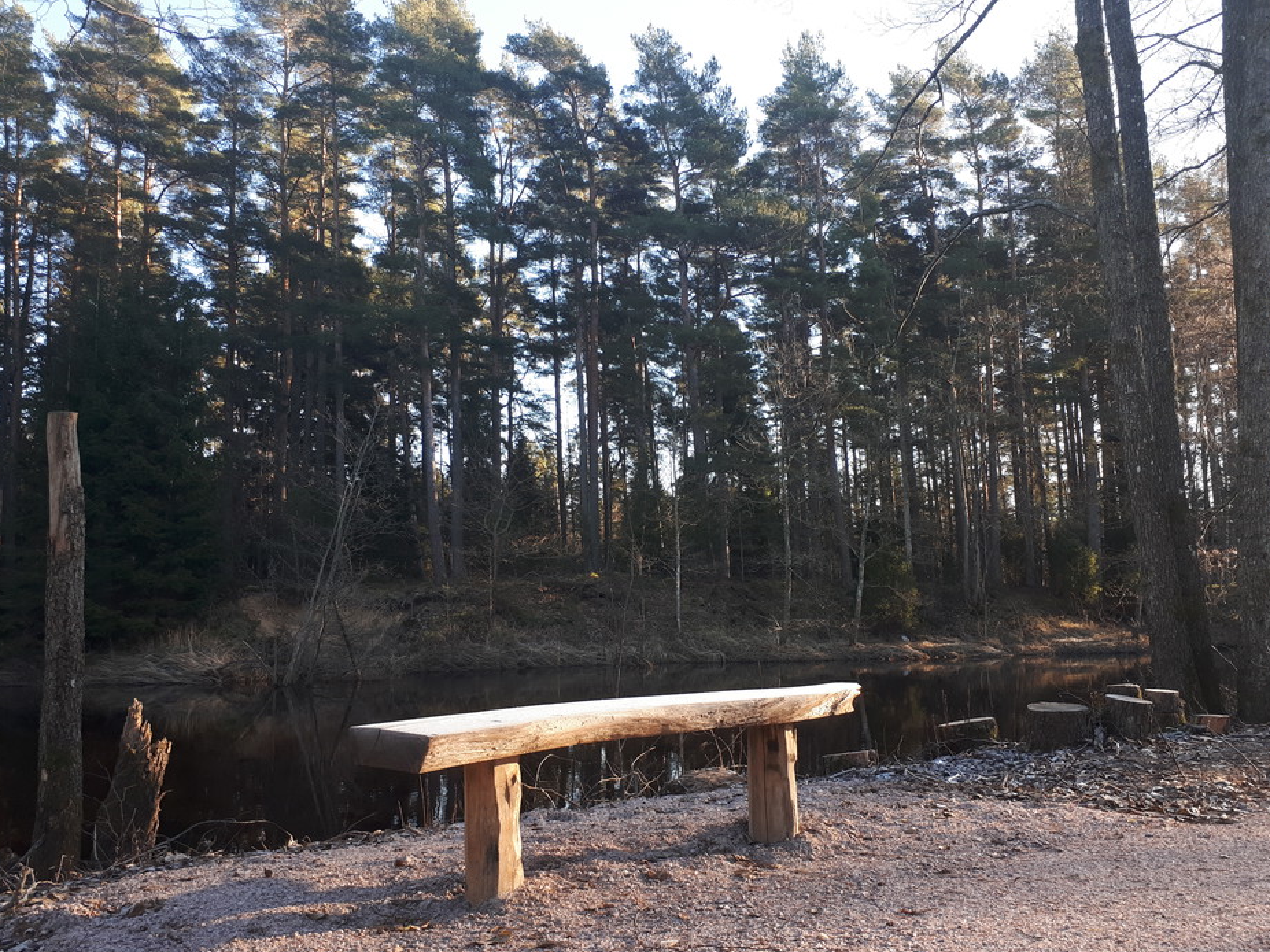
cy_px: 490
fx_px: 1027
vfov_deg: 49.7
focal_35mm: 28
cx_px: 627
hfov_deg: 63.5
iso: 40
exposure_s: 1/120
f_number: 1.9
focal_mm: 3.6
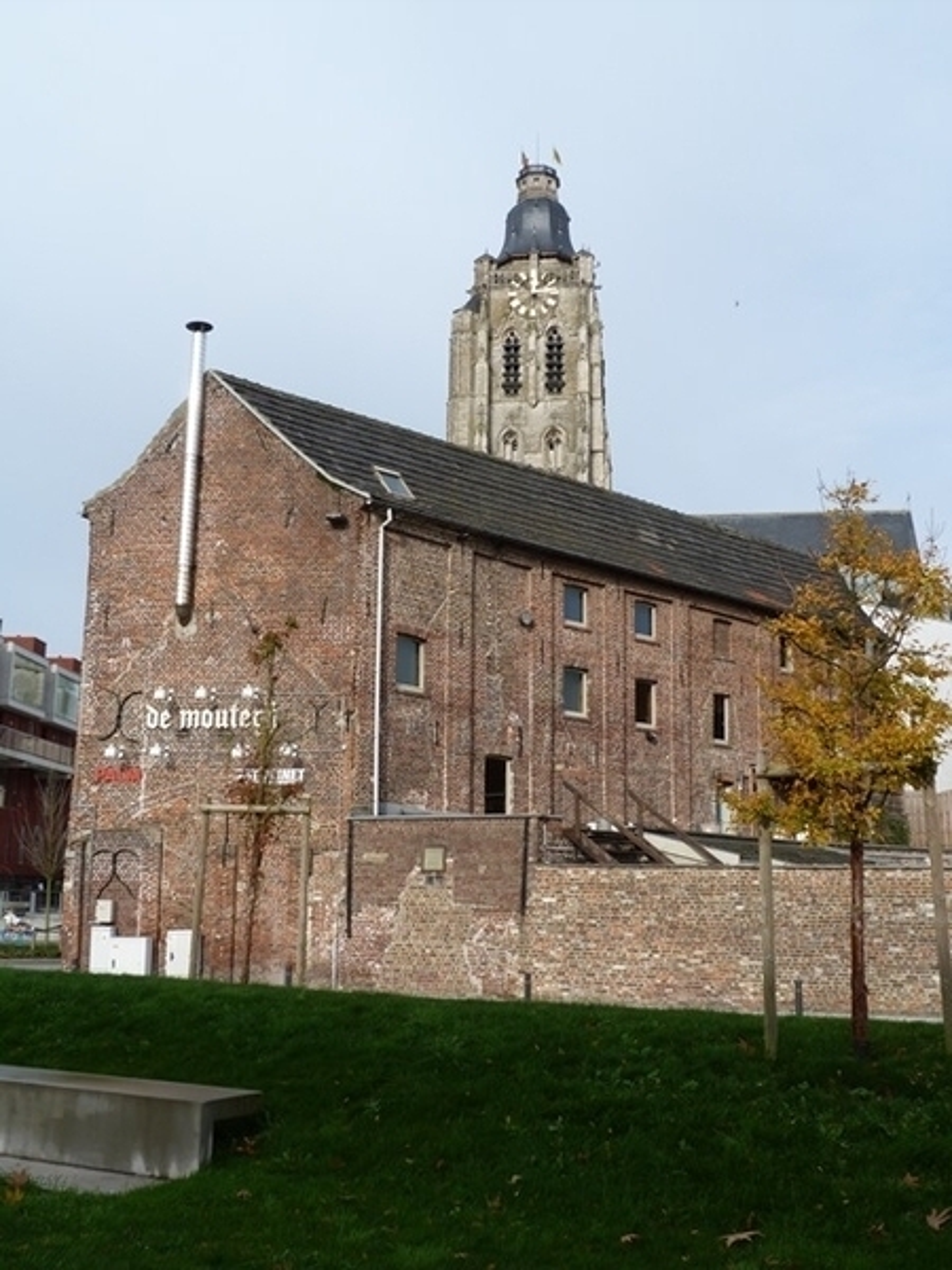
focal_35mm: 35
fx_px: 1283
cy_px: 635
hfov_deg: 40.7
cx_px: 476
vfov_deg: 52.6
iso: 80
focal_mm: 6.3
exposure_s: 1/250
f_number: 5
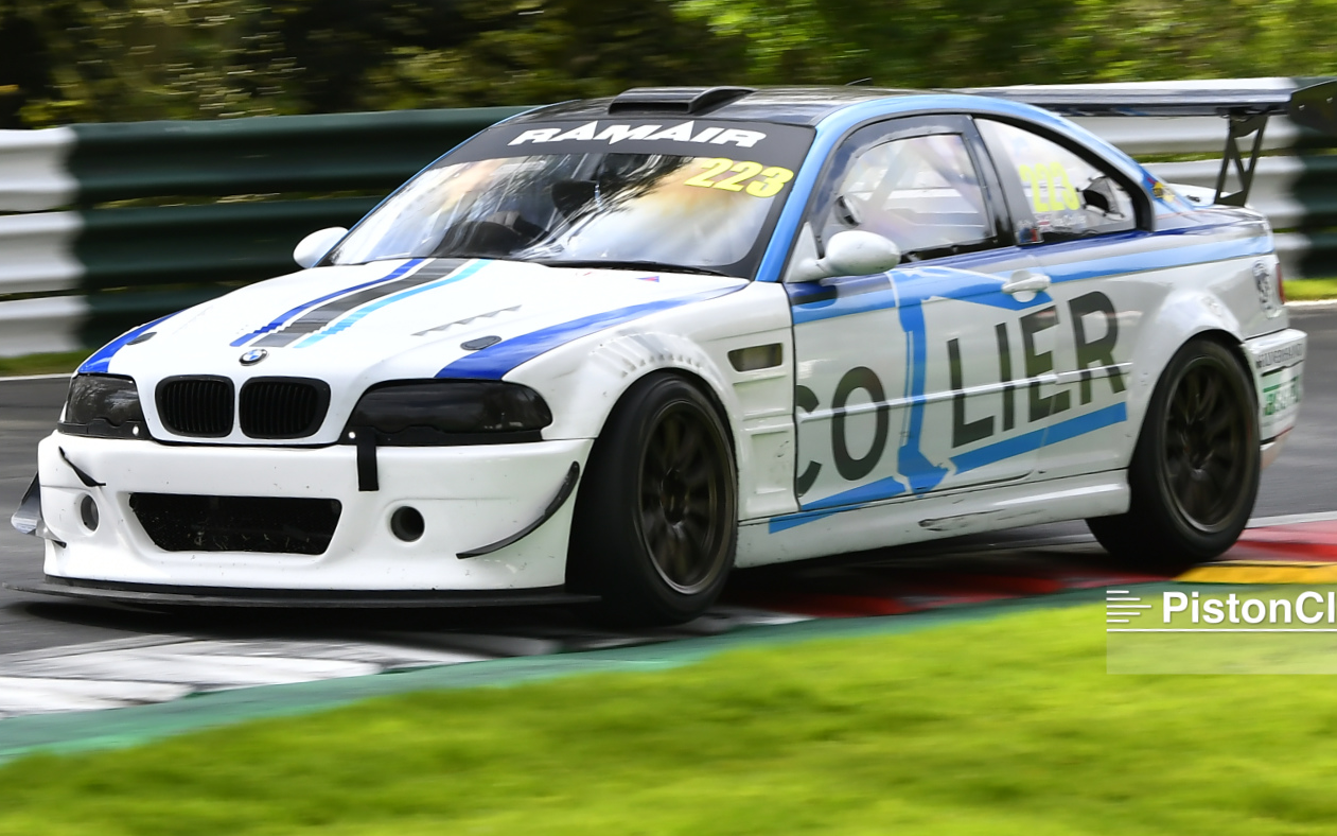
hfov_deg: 10.8
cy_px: 146
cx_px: 535
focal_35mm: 194
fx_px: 7069
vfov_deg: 6.8
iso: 320
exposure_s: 1/250
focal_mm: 80
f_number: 5.6
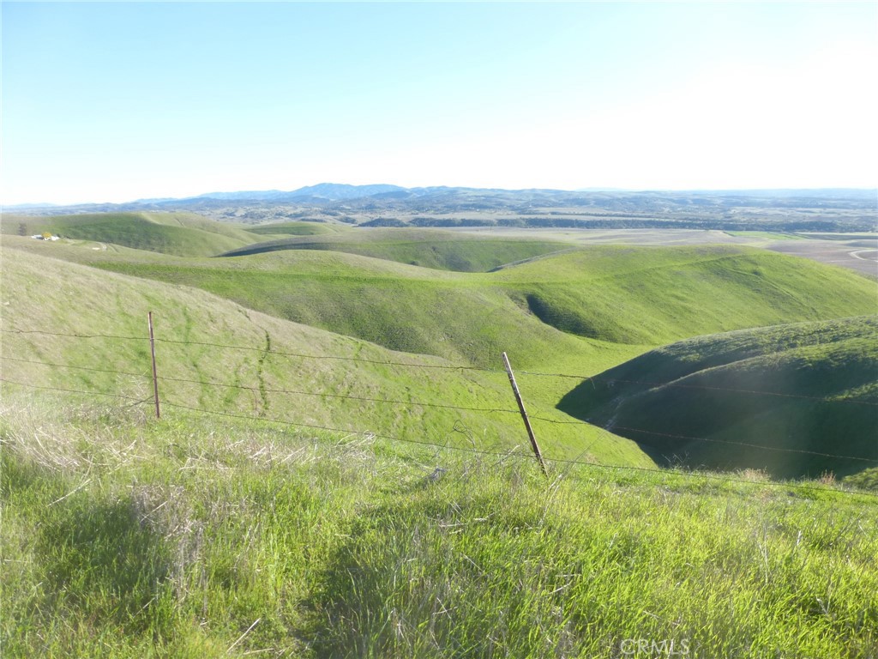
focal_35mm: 24
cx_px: 439
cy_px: 330
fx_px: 609
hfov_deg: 71.6
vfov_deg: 56.8
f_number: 4
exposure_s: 1/250
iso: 100
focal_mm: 4.3
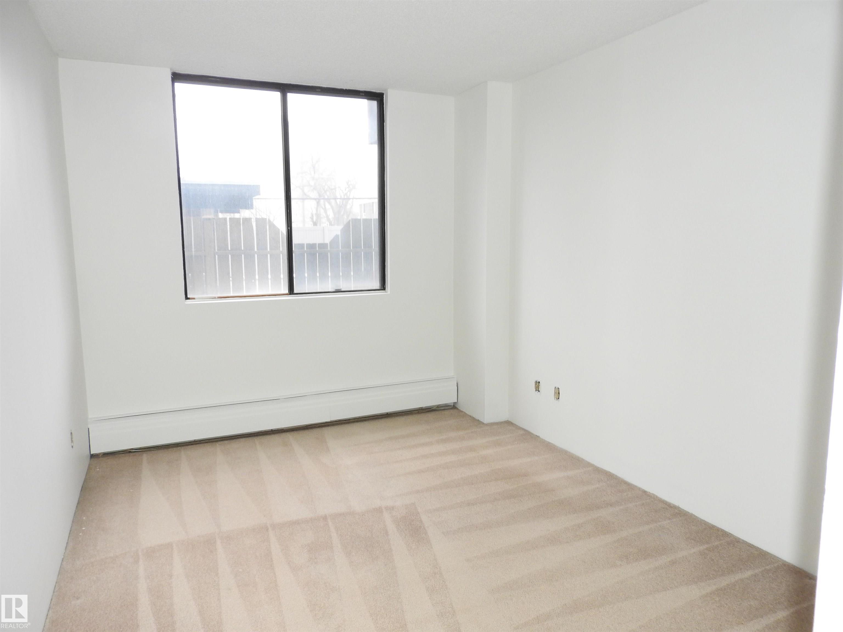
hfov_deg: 71.6
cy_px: 316
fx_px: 584
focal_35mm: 24
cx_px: 422
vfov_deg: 56.8
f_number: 3.3
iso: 200
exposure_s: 1/30
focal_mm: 4.3
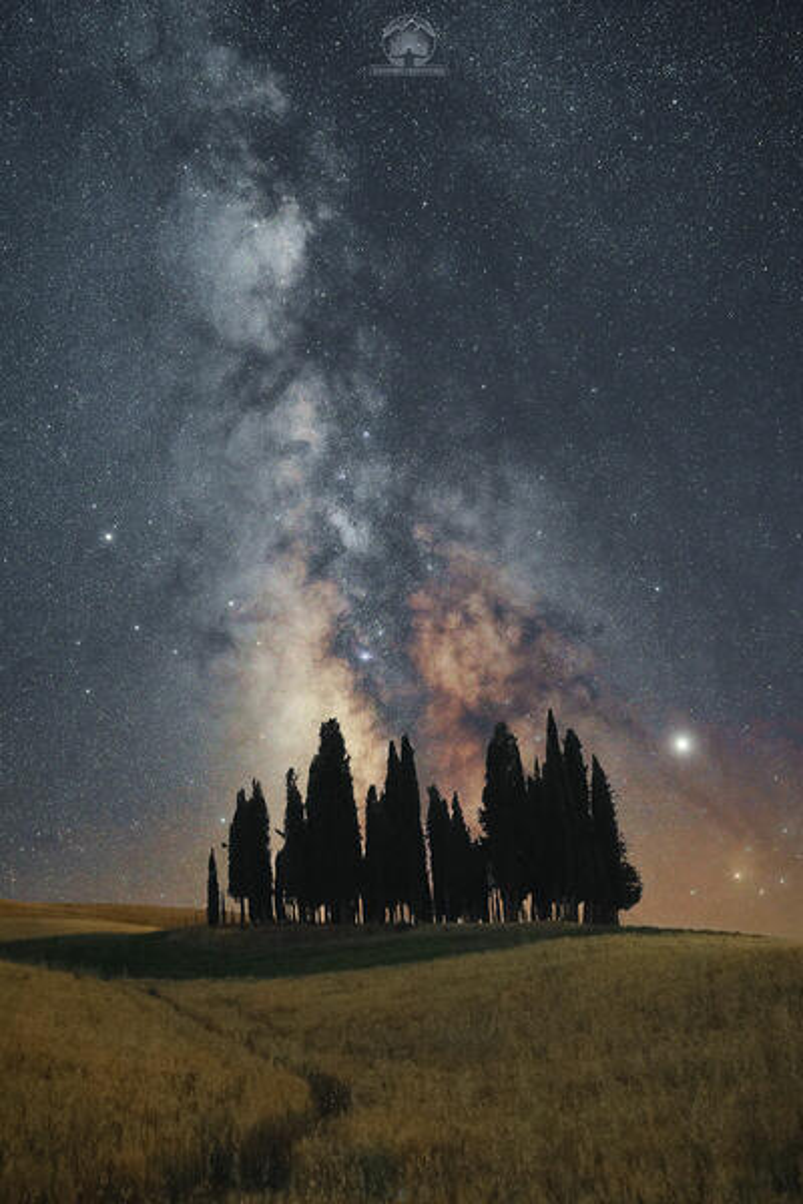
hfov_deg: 53.1
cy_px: 602
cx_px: 402
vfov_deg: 73.7
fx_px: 803
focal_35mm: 24
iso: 16000
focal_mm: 24
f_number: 2.8
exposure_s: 13
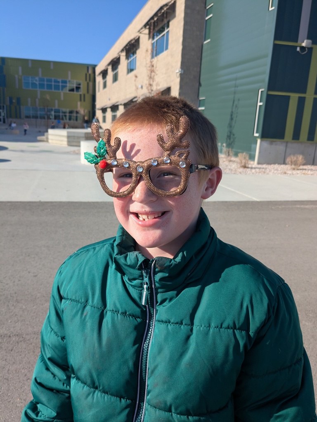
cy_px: 211
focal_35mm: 27
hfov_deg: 51.4
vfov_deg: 65.3
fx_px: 330
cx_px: 158
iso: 50
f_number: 1.73
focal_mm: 4.38
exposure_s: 1/2597
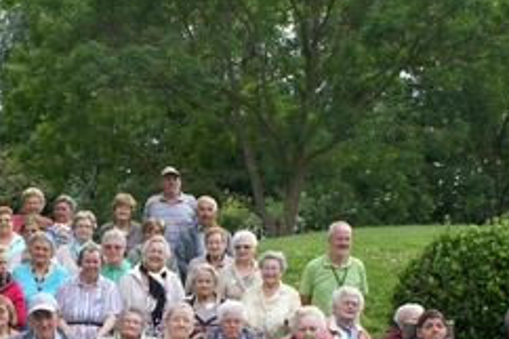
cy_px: 377
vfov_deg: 19.4
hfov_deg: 29.8
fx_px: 947
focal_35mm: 67
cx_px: 156
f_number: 8
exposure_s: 1/60
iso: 100
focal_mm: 18
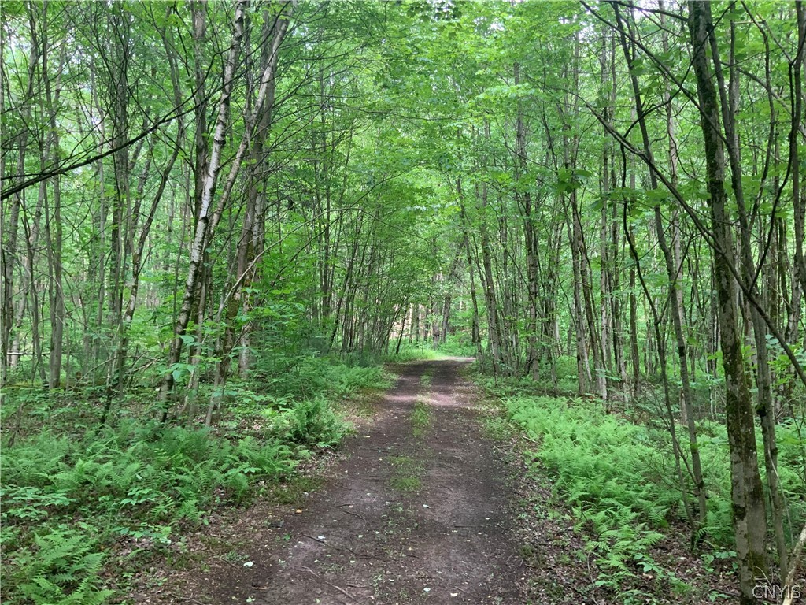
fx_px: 675
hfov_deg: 61.7
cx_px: 403
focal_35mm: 29
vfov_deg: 48.2
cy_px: 302
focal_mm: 3
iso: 64
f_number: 1.8
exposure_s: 1/122
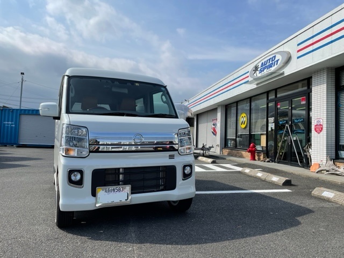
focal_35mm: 26
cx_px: 172
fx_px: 258
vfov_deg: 53.1
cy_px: 129
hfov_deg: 67.3
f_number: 1.6
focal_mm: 4.2
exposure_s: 1/5051
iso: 32
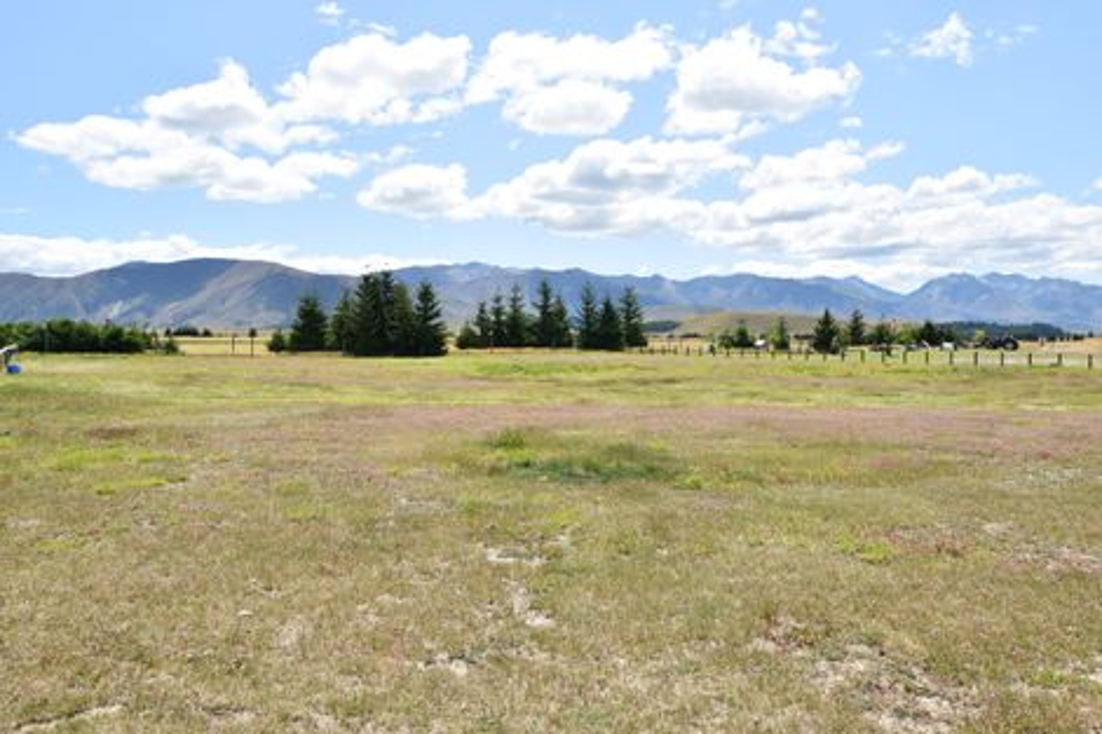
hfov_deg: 67.4
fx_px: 826
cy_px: 367
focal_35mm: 27
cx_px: 551
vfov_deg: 47.9
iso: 200
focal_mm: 18
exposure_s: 1/500
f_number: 11
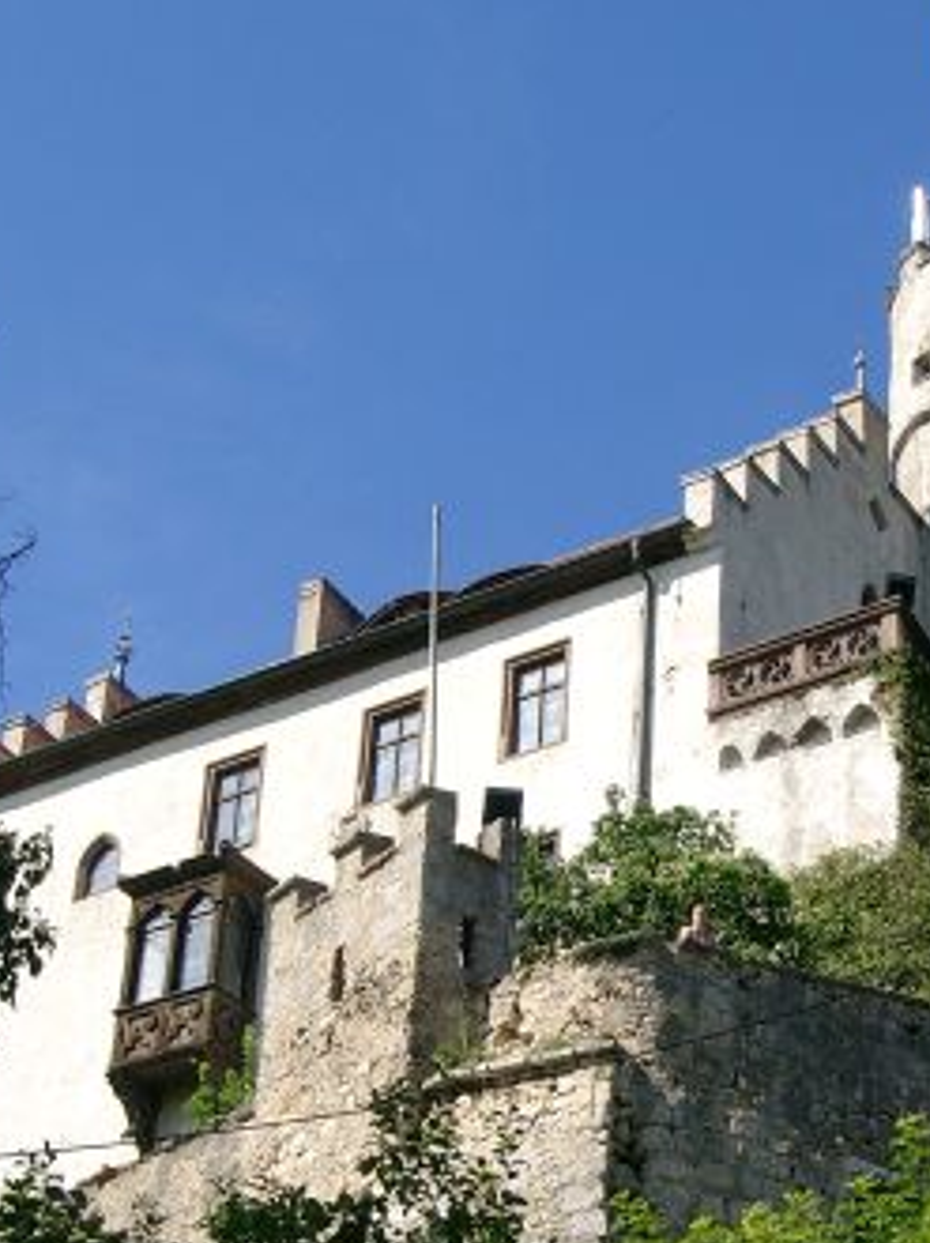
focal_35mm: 91
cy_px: 848
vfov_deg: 21.5
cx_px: 557
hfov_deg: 16.2
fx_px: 3264
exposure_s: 1/554
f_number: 4
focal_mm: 10.4
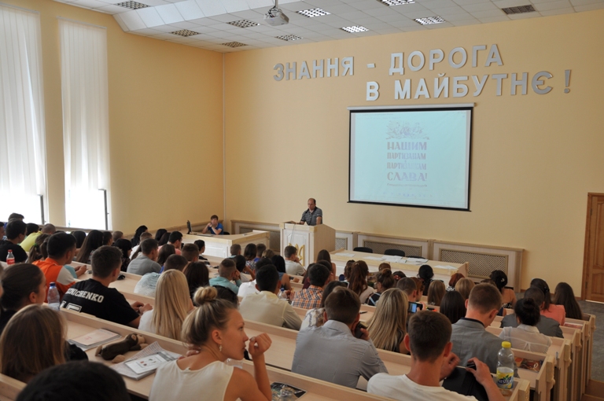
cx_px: 302
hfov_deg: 59.6
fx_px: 528
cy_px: 200
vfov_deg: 41.6
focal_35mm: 32
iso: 220
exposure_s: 1/30
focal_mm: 21
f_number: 5.6
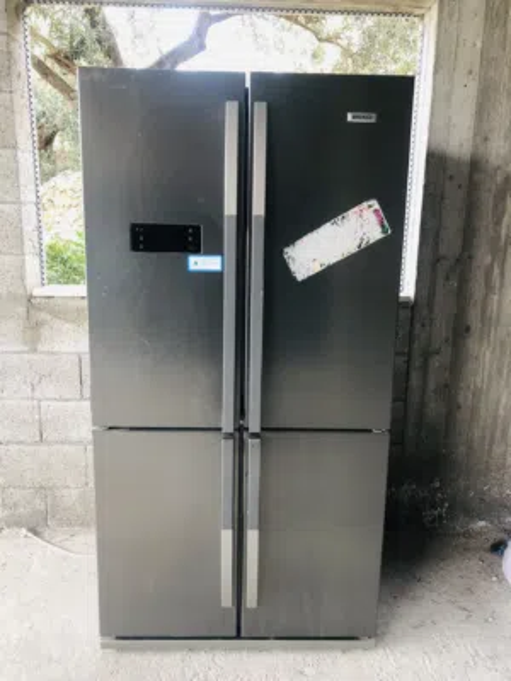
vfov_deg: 63.4
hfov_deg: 49.7
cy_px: 340
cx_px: 256
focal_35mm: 28
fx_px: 551
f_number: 1.8
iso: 25
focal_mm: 3.99
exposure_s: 1/30
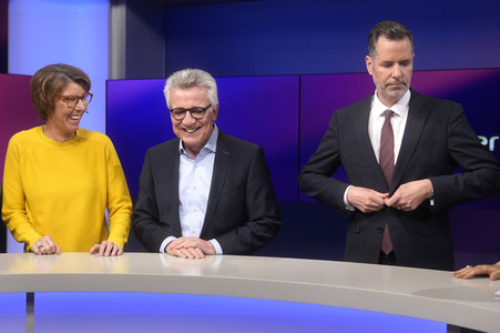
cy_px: 166
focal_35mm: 45
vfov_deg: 29.8
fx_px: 625
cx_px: 250
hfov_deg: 43.6
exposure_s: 1/320
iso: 640
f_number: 2.2
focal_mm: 30
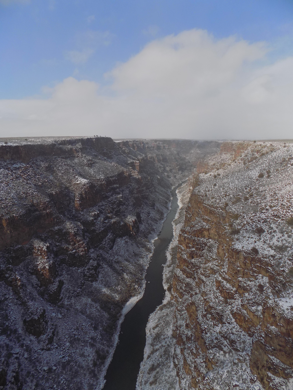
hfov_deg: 58.9
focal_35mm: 23
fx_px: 260
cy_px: 195
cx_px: 146
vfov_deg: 73.9
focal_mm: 4
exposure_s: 1/250
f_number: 9.9
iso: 80
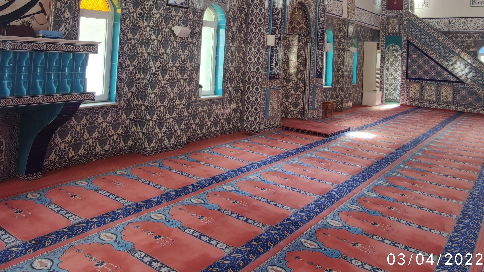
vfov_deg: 44.2
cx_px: 226
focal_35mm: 24
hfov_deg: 76.2
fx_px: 308
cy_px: 37
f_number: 2.2
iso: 177
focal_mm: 2.35
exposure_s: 1/50
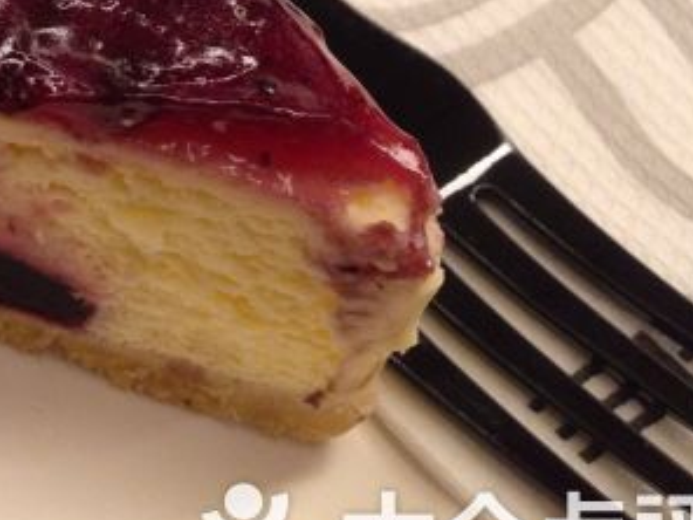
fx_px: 1562
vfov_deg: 18.6
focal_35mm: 78
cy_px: 46
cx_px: -30
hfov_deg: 23.7
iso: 200
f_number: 2.4
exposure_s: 1/20
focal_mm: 4.12
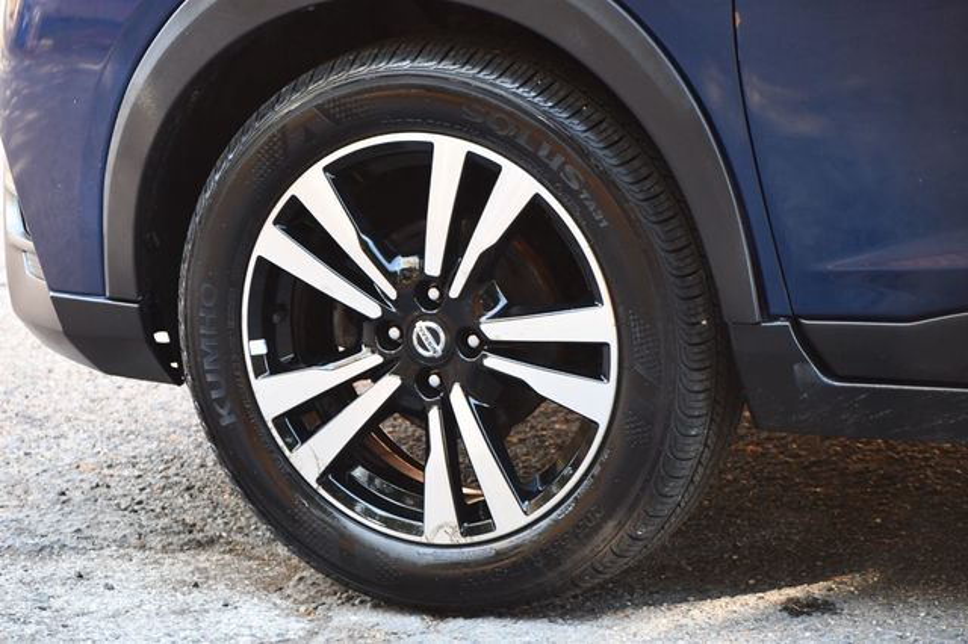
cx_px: 484
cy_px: 322
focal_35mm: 180
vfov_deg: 7.6
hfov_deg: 11.4
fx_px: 4837
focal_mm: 120
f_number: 4.8
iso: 1250
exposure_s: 1/125
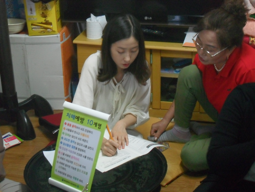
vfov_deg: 18.4
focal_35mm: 80
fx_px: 589
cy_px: 96
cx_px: 128
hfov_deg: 24.4
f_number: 4.4
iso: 400
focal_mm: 14.1
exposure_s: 1/15
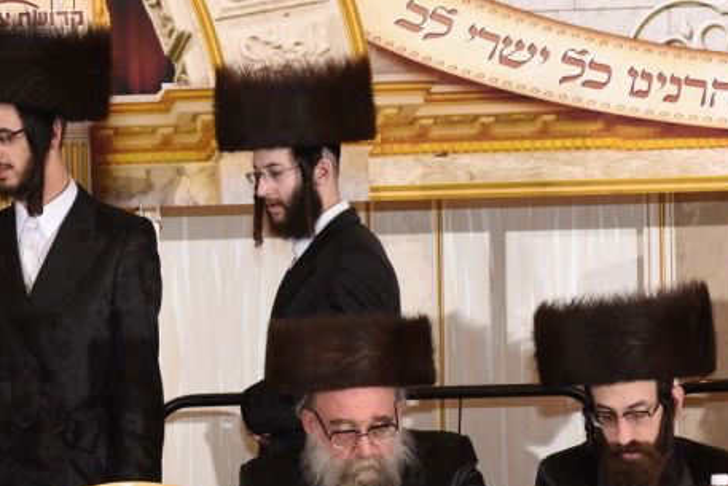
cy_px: 391
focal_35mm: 157
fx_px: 3176
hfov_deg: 12.9
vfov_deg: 8.7
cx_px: 11
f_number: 7.1
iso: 800
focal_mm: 70
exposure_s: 1/160
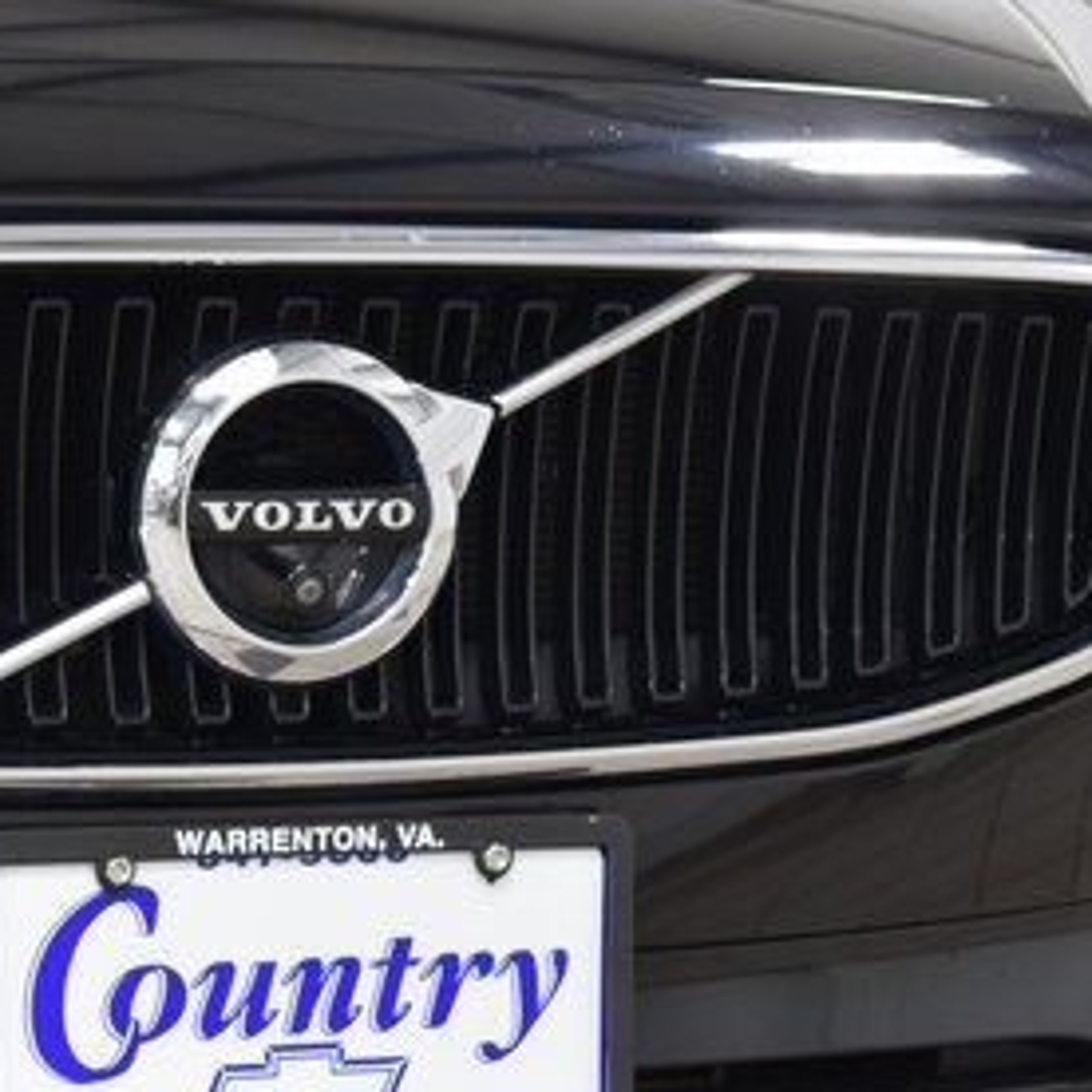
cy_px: 651
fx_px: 5496
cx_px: 336
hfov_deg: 11.3
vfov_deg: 11.3
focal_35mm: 154
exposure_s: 1/15
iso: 900
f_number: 6.3
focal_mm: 52
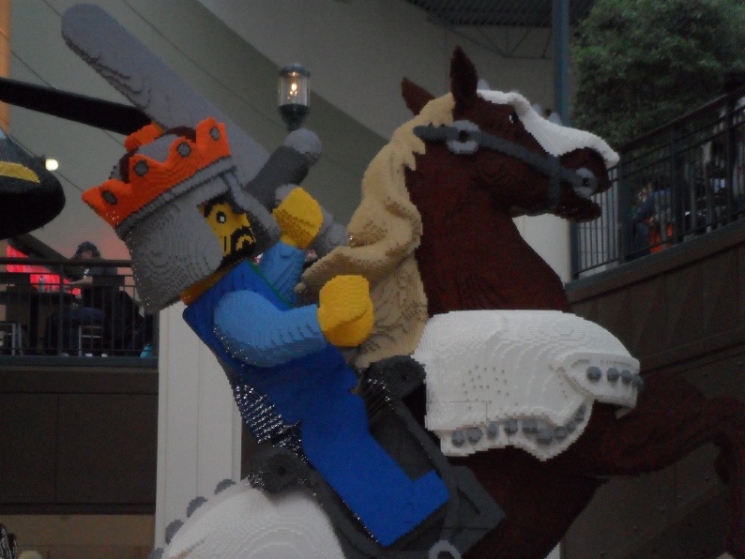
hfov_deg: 14.5
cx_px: 372
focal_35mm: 136
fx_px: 2928
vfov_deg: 10.9
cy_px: 280
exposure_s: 1/90
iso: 400
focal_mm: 24.5
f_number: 5.9
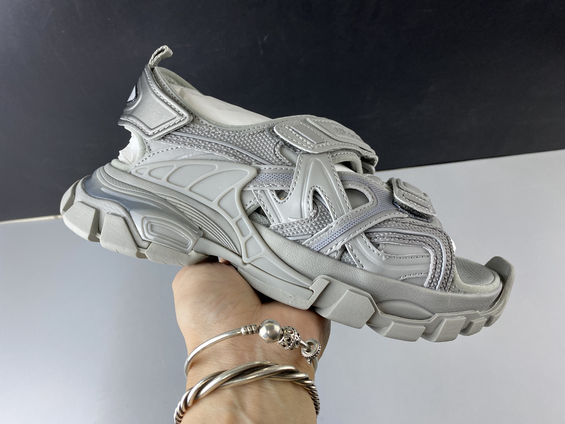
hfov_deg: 67.3
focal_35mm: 26
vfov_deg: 53.1
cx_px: 282
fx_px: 424
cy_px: 212
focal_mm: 4.25
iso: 80
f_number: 1.8
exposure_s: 1/100
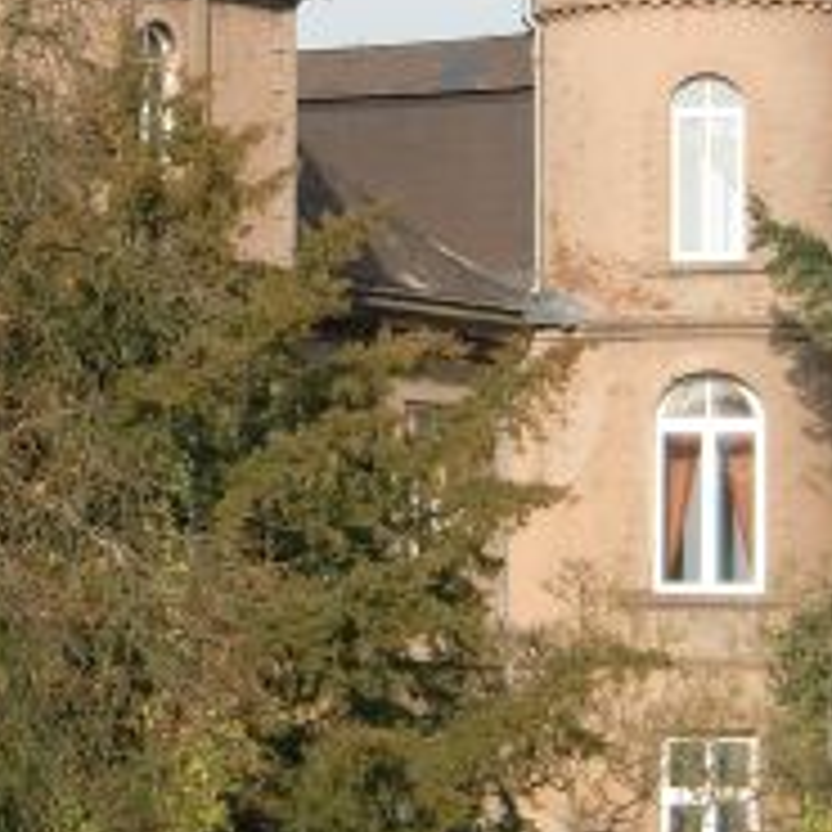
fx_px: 6771
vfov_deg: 7.0
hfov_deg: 7.0
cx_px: 297
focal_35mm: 249
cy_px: 270
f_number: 4.4
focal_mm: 11.6
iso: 64
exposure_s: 1/320
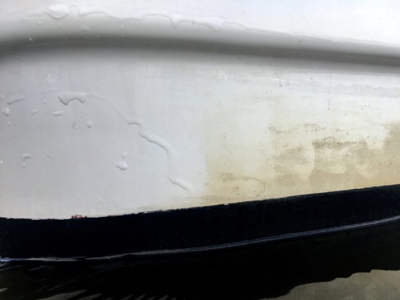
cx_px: 200
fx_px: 335
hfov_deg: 61.7
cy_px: 150
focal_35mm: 29
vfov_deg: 48.2
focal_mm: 4.15
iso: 25
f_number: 2.2
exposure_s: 1/777
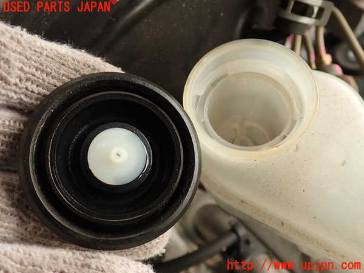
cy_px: 136
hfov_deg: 56.8
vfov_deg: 44.2
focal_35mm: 32
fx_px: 336
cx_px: 182
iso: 100
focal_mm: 5.79
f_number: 2.4
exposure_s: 1/80
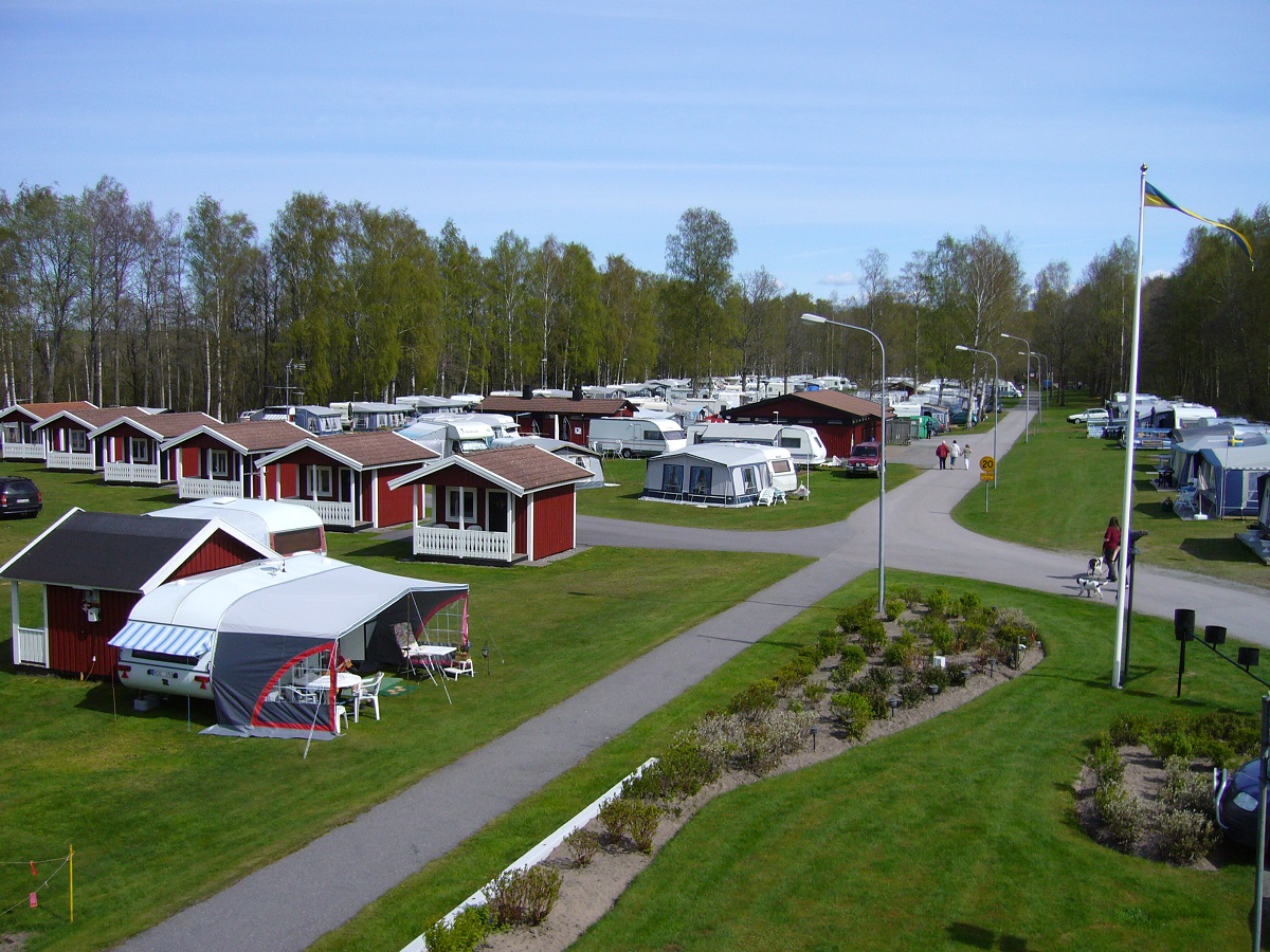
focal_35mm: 35
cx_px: 635
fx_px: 1284
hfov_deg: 52.6
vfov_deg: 40.7
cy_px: 476
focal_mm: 5.8
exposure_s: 1/640
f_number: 5.6
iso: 100
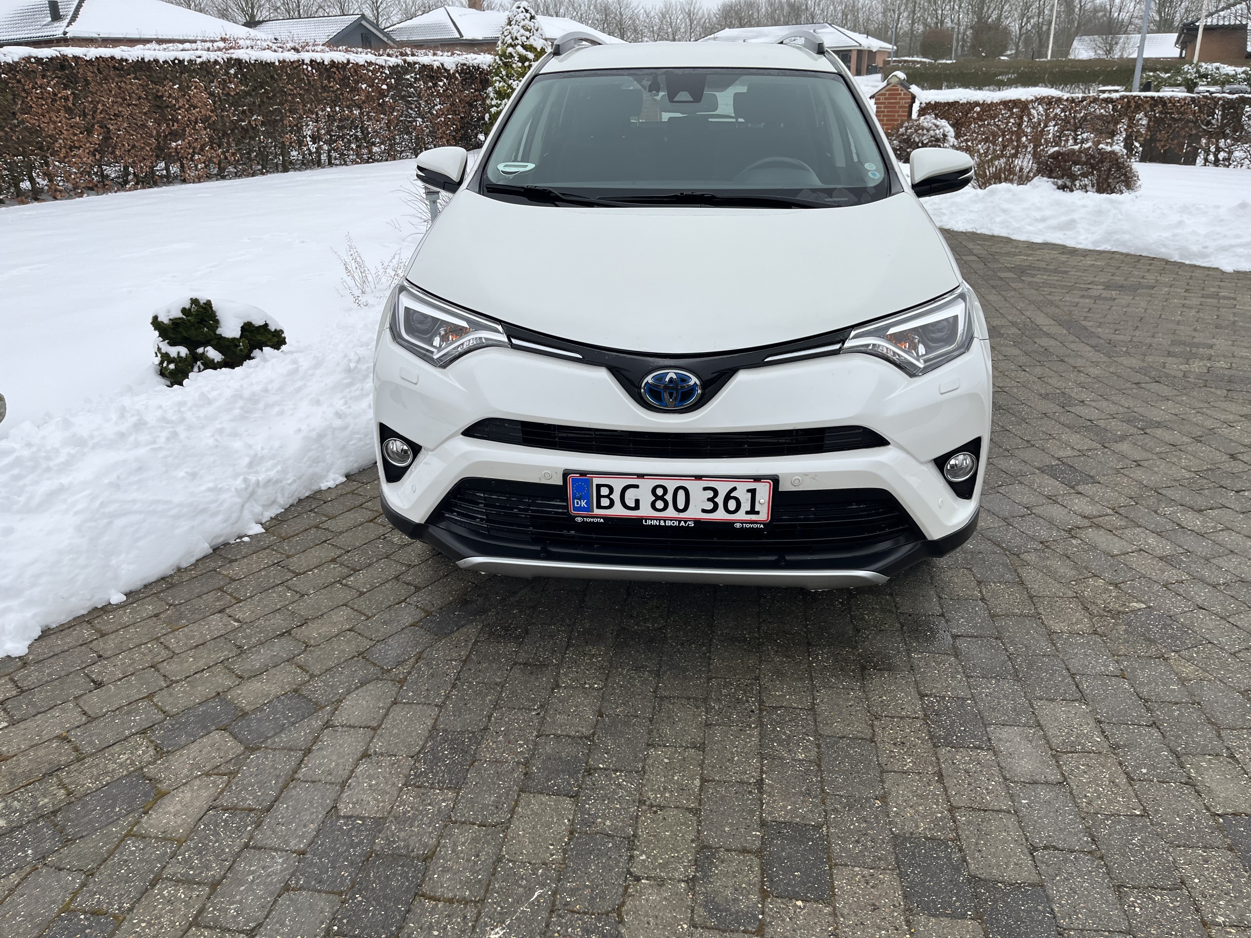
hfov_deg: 67.3
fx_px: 940
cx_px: 626
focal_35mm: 26
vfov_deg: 53.1
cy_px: 469
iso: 50
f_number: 1.6
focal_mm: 5.1
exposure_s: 1/718
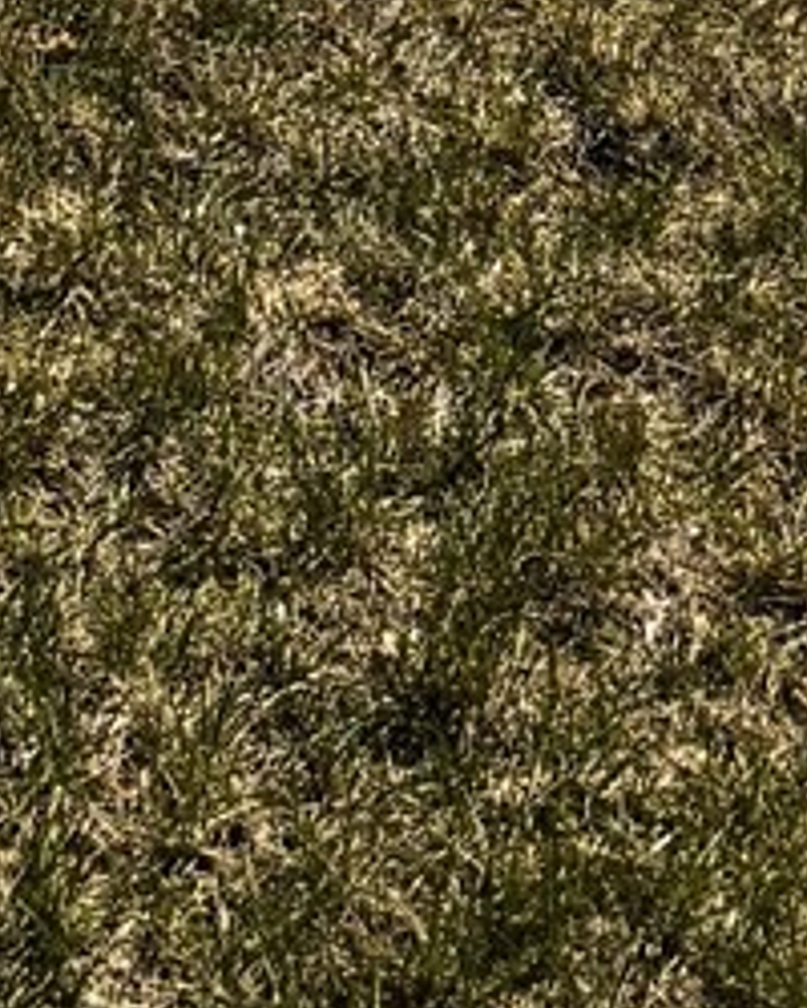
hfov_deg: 10.2
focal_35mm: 144
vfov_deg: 10.6
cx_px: -621
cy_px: -1730
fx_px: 4299
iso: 80
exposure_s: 1/4608
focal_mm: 6.76
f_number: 1.78
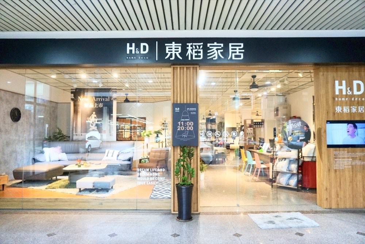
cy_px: 122
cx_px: 182
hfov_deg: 73.7
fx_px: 243
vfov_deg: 53.2
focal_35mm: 24
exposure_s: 1/160
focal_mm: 16
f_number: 4
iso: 1600
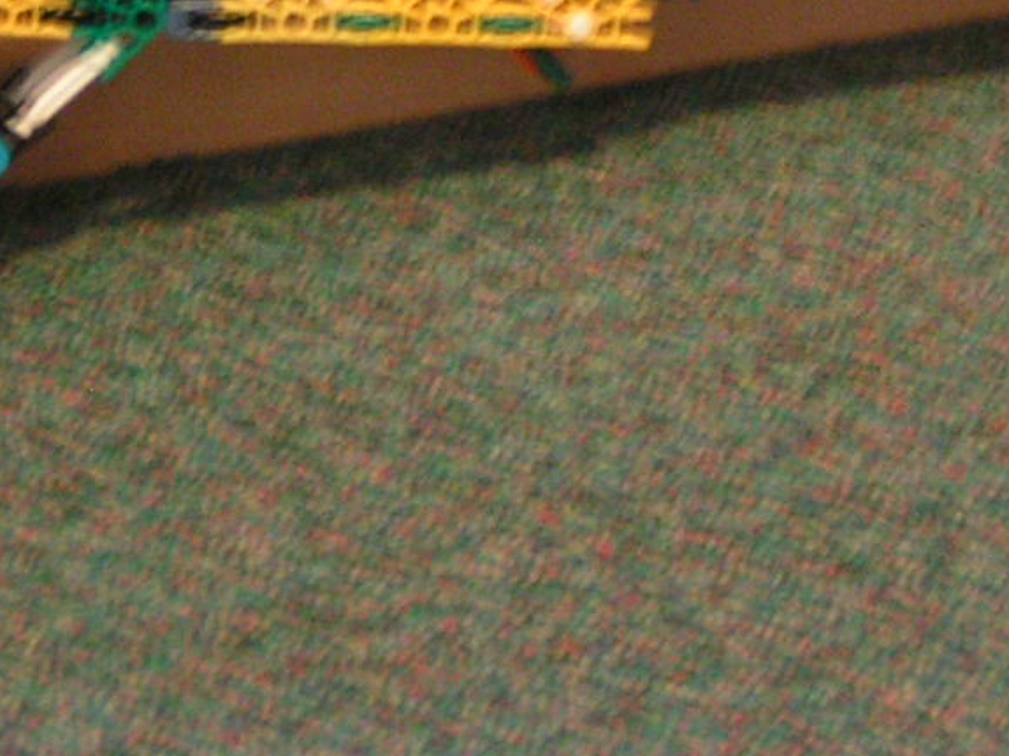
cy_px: -132
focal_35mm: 106
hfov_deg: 18.5
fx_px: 3088
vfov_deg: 13.6
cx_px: 432
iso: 200
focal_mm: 5.8
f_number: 2.8
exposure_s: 1/1.3
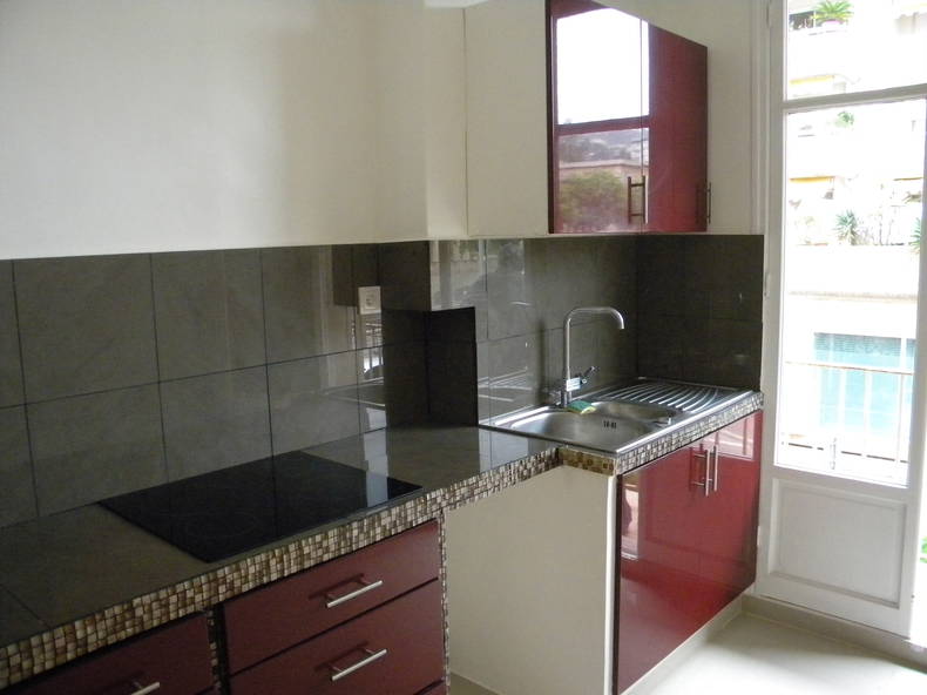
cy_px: 348
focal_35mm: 28
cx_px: 464
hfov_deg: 63.5
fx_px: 750
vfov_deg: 49.7
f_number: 3.5
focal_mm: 5
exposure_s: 1/145
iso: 800
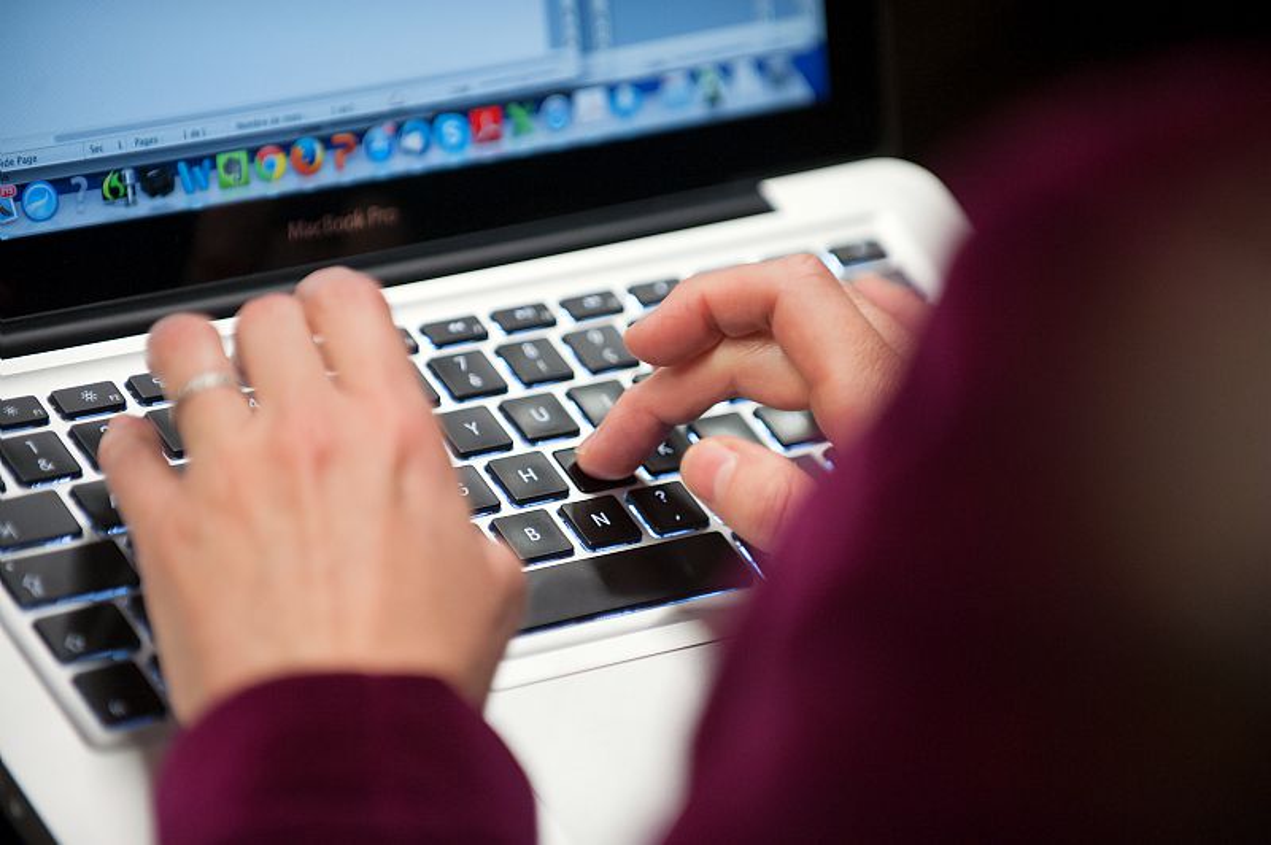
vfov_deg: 6.9
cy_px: 422
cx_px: 636
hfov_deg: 10.3
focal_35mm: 200
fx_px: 7055
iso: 2500
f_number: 2.8
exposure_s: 1/200
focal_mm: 200
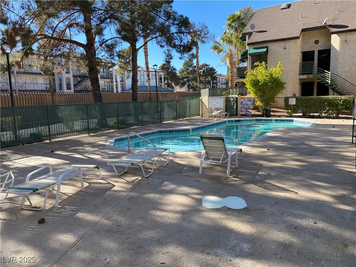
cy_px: 134
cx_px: 178
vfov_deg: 53.1
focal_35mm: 26
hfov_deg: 67.3
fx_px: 267
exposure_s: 1/822
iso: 32
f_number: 1.8
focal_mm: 4.25
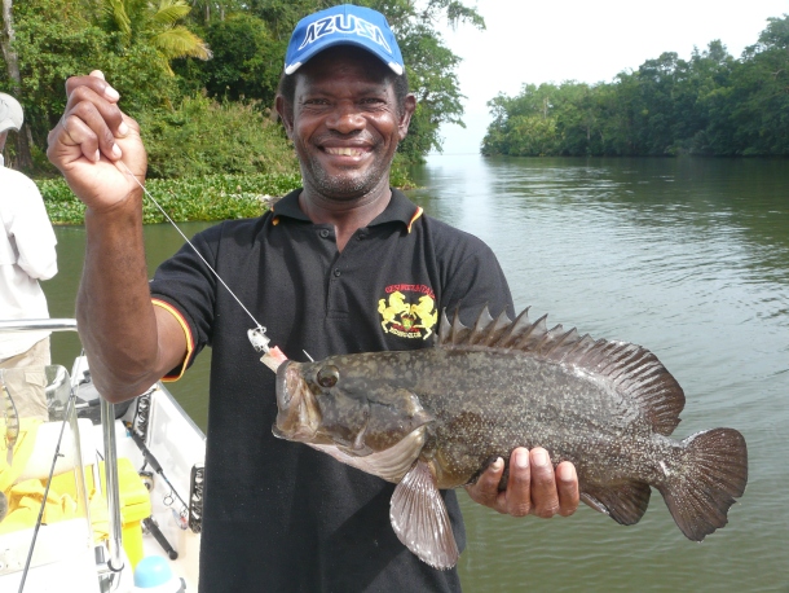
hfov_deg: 52.6
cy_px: 296
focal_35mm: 35
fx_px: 798
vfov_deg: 40.7
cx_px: 394
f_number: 4
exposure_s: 1/100
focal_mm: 5.8
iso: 100
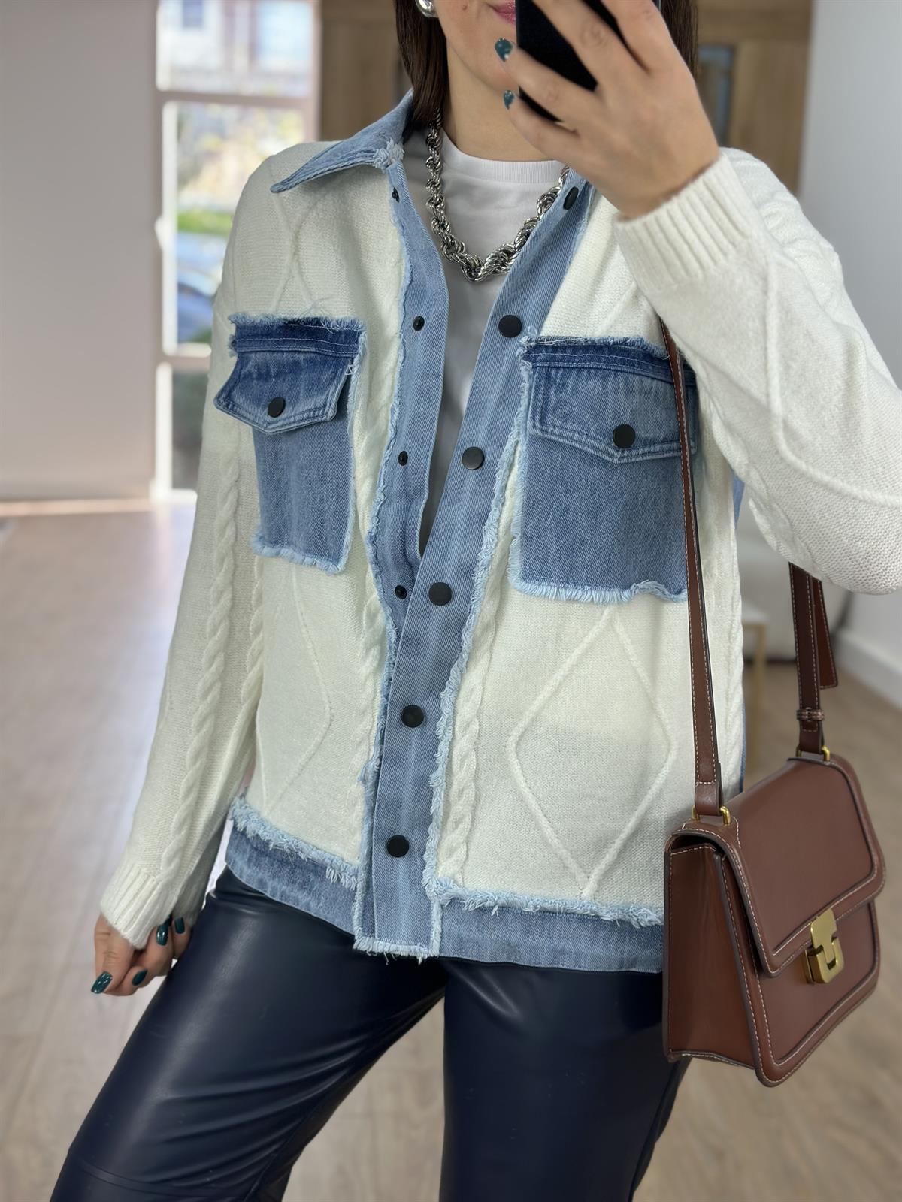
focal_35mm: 48
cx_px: 451
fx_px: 1668
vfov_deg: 39.7
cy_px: 601
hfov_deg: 30.3
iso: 80
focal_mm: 6.86
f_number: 1.78
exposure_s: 1/211
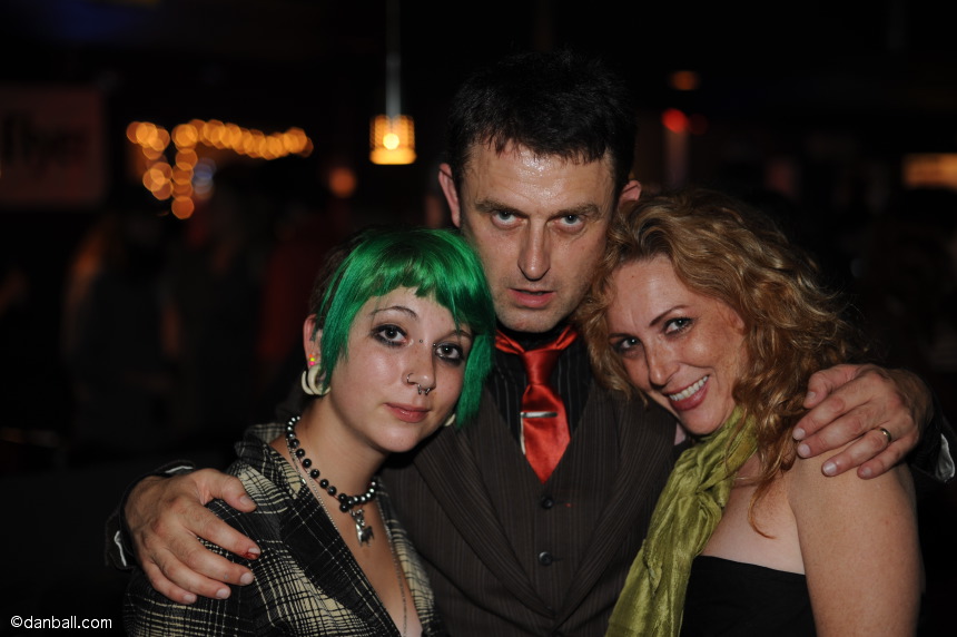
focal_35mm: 50
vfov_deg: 27.0
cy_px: 318
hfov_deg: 39.6
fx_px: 1328
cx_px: 478
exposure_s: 1/30
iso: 200
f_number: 2.5
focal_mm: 50
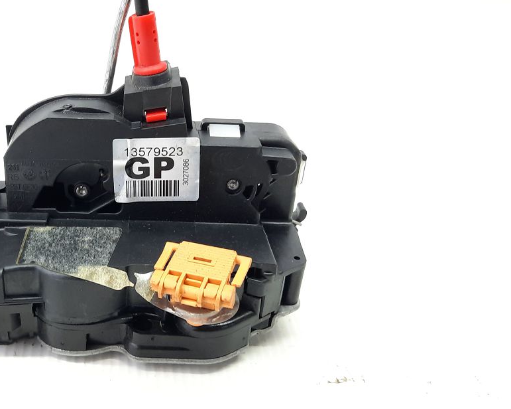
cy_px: 197
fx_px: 574
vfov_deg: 39.1
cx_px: 136
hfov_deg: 46.5
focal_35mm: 38
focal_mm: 4.6
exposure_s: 1/50
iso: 200
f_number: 2
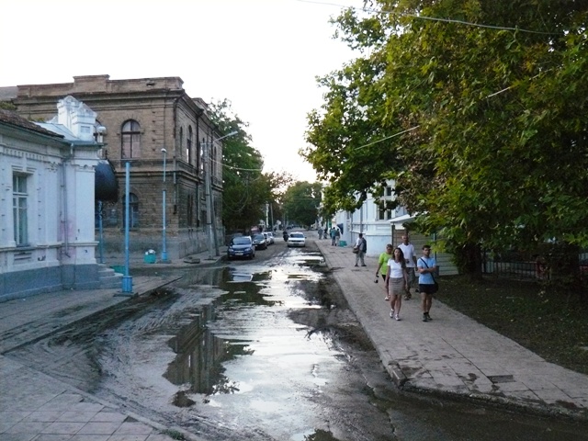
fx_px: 612
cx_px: 294
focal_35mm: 36
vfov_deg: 39.7
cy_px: 220
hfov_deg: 51.4
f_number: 2.8
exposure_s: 1/50
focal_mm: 6
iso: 400
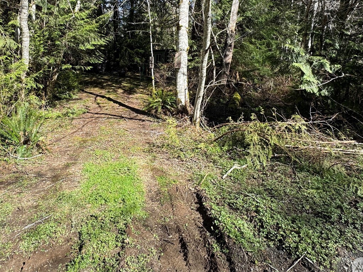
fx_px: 231
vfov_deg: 57.9
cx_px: 159
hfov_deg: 76.0
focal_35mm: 22
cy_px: 68
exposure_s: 1/505
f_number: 2.2
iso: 40
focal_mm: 2.22
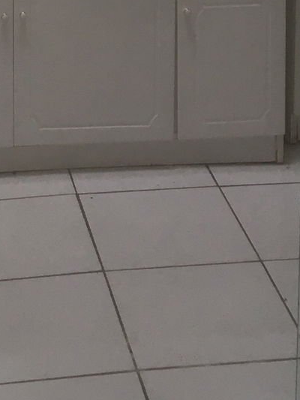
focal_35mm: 116
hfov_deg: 12.7
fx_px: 1340
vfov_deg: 15.1
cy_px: -274
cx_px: 19
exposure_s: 1/33
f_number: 2.2
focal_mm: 4.15
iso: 25
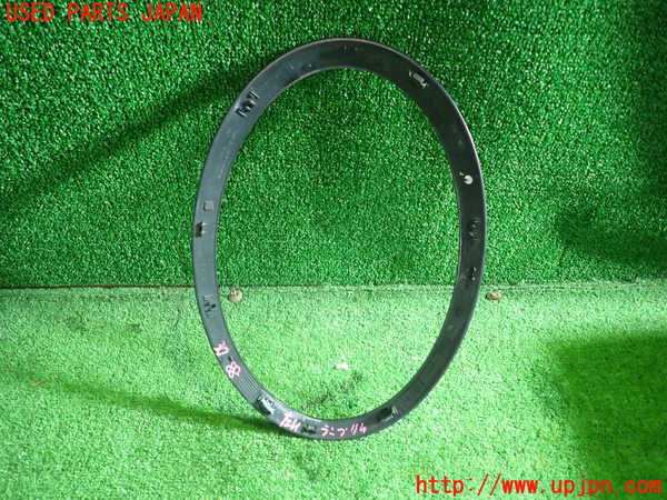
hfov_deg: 69.4
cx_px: 334
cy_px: 250
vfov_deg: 54.9
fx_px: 482
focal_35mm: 25
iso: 400
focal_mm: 4.5
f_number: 2
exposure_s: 1/30
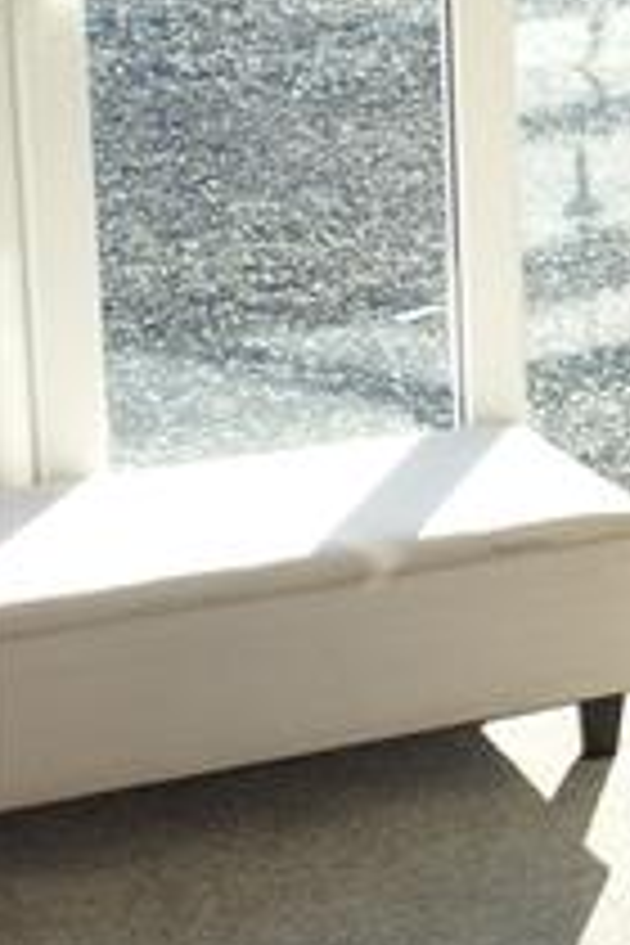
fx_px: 2887
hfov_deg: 10.5
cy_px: 76
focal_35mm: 110
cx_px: 1562
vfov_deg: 18.3
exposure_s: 1/160
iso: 125
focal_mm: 12.18
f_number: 4
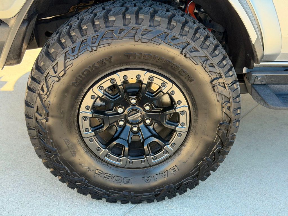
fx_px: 399
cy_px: 108
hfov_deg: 39.7
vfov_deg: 30.3
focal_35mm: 48
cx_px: 144
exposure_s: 1/349
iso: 80
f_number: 1.78
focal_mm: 6.76
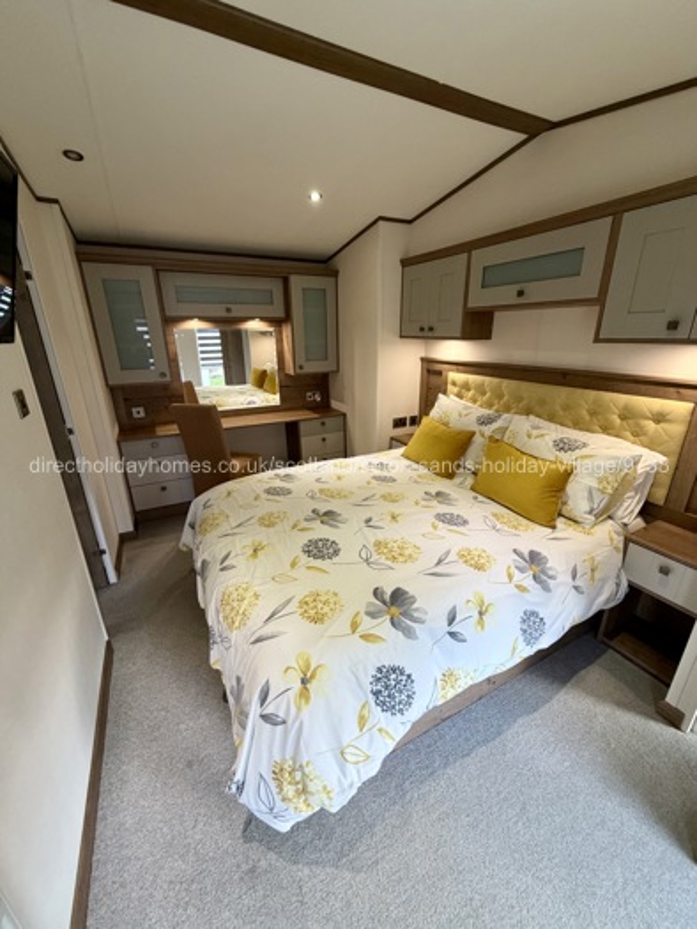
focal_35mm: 14
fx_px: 376
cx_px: 348
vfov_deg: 102.1
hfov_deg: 85.7
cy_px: 464
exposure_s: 1/100
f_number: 2.2
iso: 250
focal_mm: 2.22
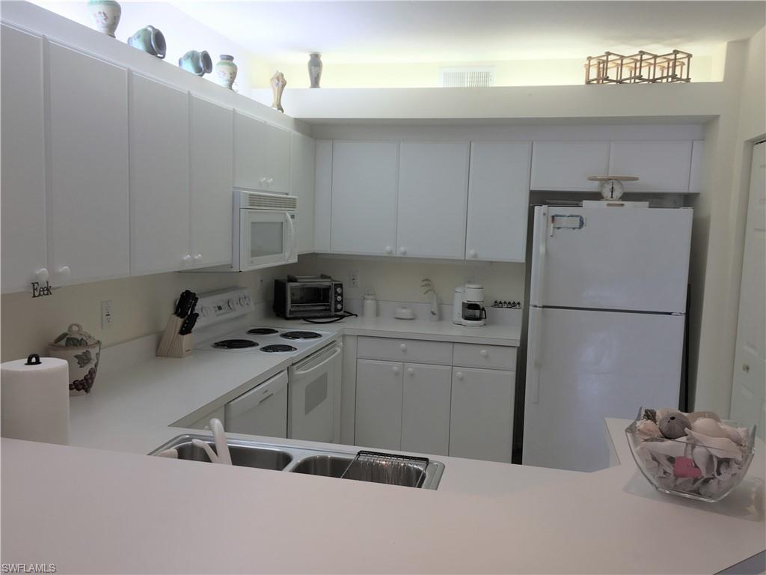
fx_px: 642
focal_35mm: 29
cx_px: 383
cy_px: 288
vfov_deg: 48.2
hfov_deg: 61.7
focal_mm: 4.15
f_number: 2.2
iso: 32
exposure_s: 1/60
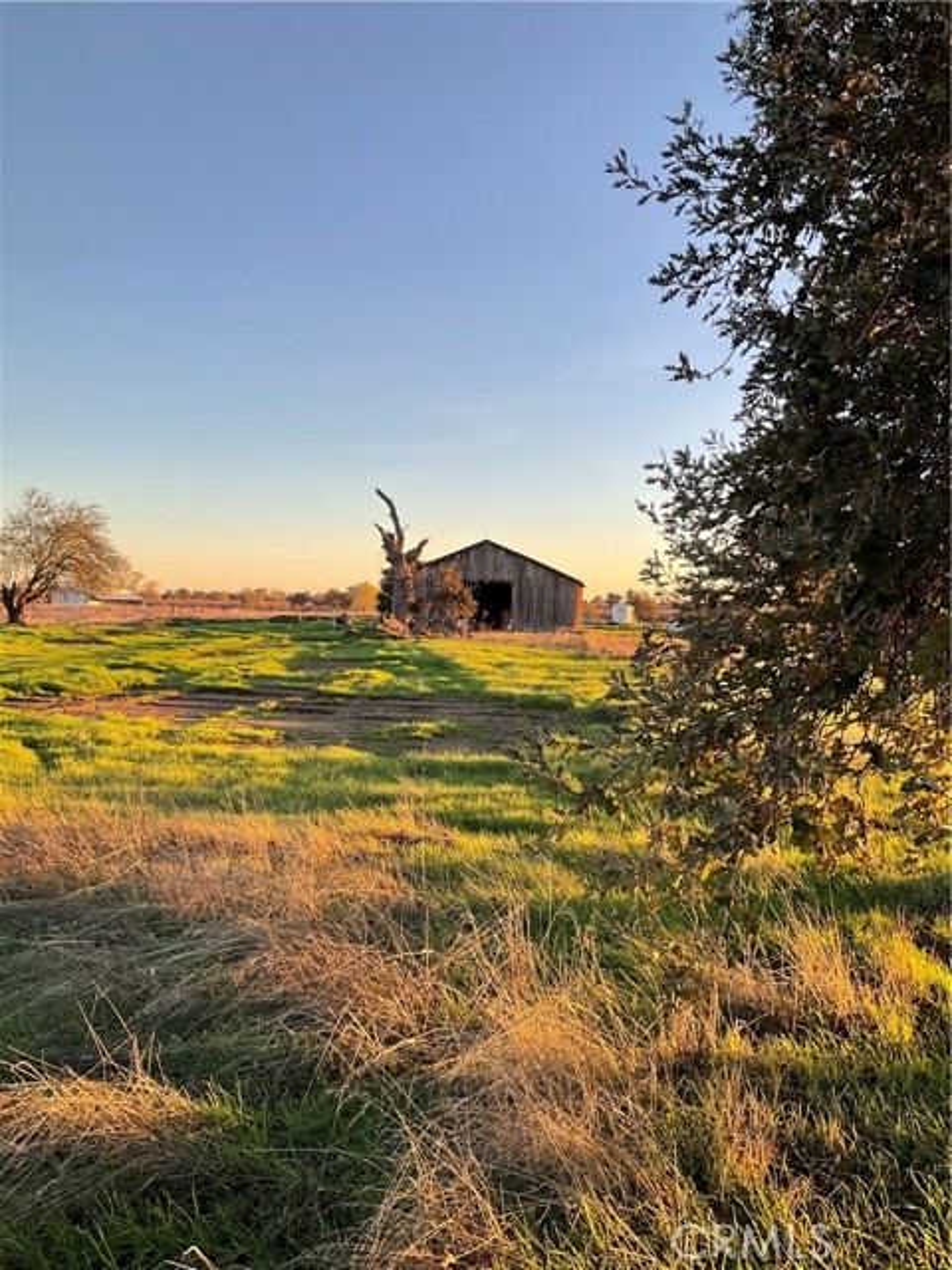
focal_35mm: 29
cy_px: 635
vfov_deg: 61.7
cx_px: 476
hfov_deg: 48.2
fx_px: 1063
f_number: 1.8
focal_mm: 3
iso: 16
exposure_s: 1/325
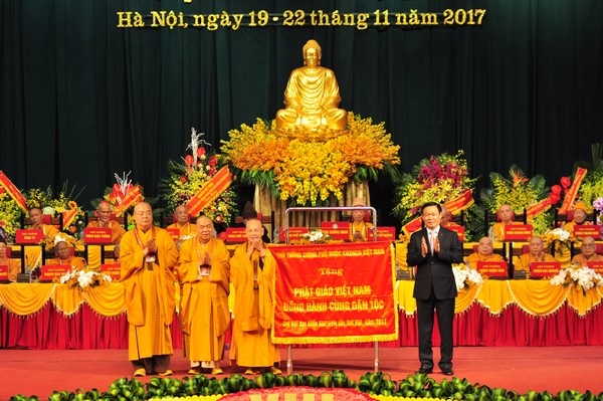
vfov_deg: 11.4
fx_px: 2008
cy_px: 200
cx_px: 302
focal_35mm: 120
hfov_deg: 17.1
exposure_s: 1/160
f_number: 2.8
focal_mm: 80
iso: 500
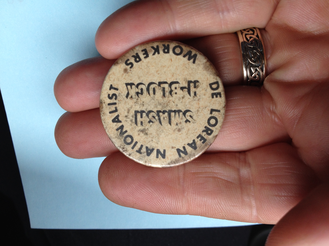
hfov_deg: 52.6
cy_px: 123
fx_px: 333
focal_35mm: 35
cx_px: 164
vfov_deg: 40.7
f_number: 2.4
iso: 64
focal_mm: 4.28
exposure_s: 1/120
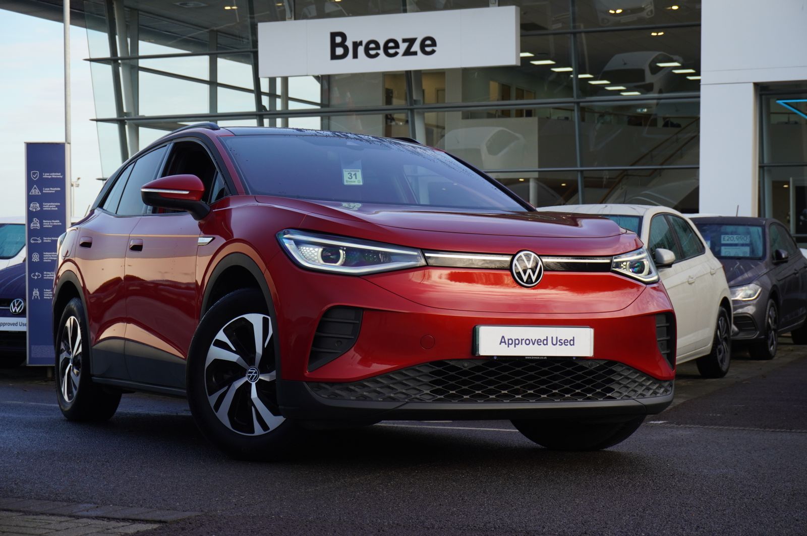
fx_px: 1445
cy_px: 268
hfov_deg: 31.2
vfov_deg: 21.0
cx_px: 404
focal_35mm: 64
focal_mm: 43
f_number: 5.6
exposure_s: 1/200
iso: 400
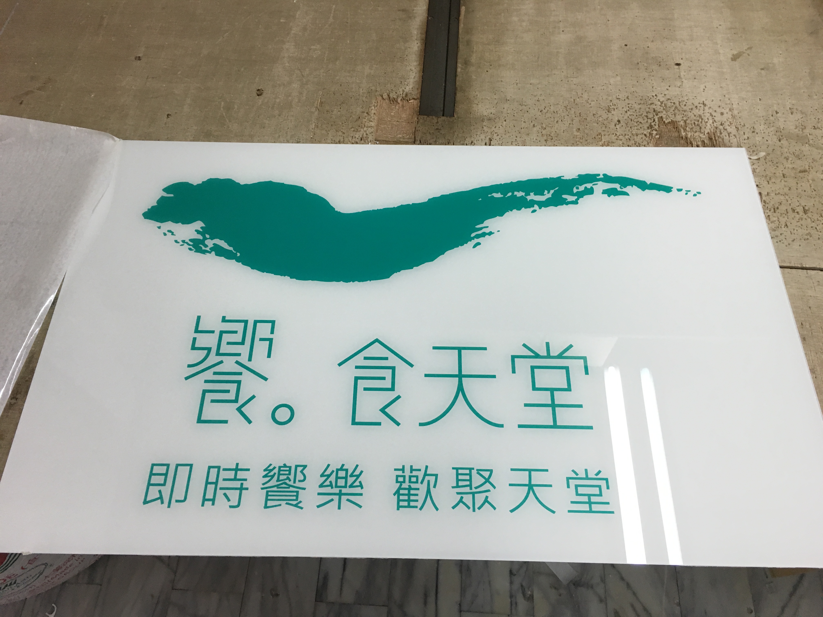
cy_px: 308
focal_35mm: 29
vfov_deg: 48.2
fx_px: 689
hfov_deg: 61.7
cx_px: 412
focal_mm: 4.15
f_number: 2.2
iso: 40
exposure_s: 1/30
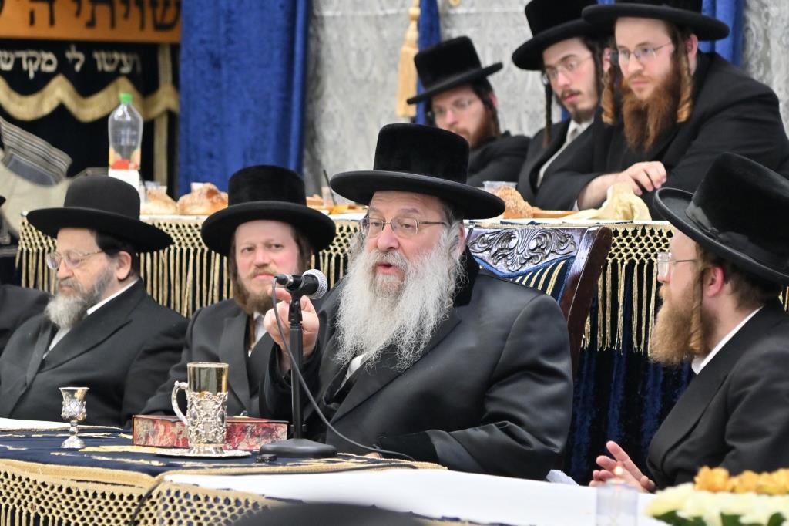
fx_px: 3944
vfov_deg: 7.6
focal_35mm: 180
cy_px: 263
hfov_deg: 11.4
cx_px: 394
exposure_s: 1/200
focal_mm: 120
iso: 1000
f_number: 4
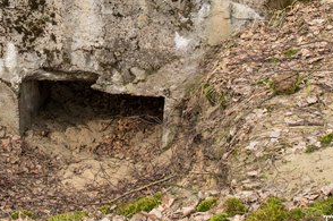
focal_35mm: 68
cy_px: 4
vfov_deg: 19.4
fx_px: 628
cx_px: 41
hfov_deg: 28.7
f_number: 11
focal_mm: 18
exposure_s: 1/40
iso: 100
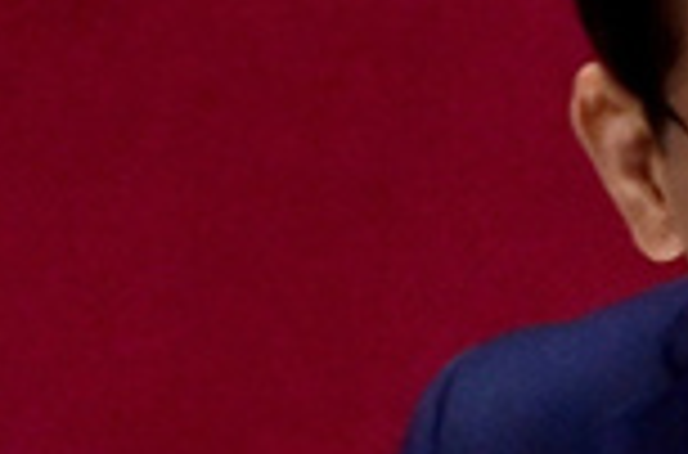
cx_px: 1147
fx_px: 31779
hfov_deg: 1.2
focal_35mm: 1668
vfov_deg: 0.8
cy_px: 407
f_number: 5.6
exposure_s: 1/250
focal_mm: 400
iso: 6400
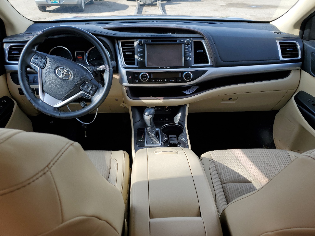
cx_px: 158
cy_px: 118
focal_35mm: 26
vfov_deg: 53.1
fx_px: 237
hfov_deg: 67.3
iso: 50
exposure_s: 1/435
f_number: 1.5
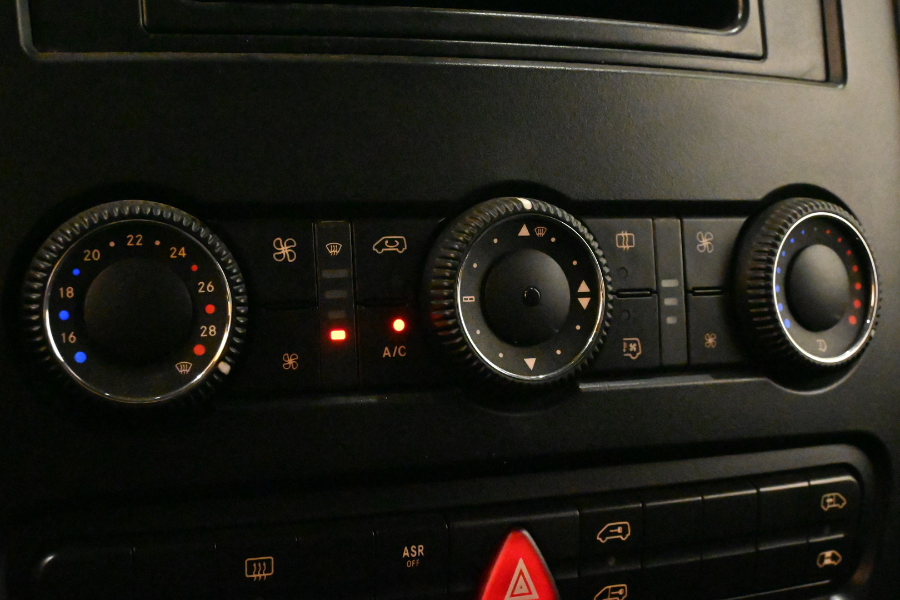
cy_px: 300
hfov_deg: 35.9
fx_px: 1387
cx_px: 450
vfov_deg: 24.4
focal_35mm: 56
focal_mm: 37
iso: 28800
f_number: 9
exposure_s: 1/60
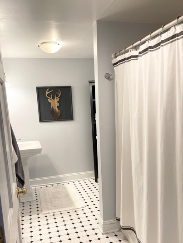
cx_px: 89
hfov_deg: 45.5
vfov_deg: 58.1
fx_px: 218
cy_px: 138
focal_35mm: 31
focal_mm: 5.1
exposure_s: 1/60
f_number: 1.6
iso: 80
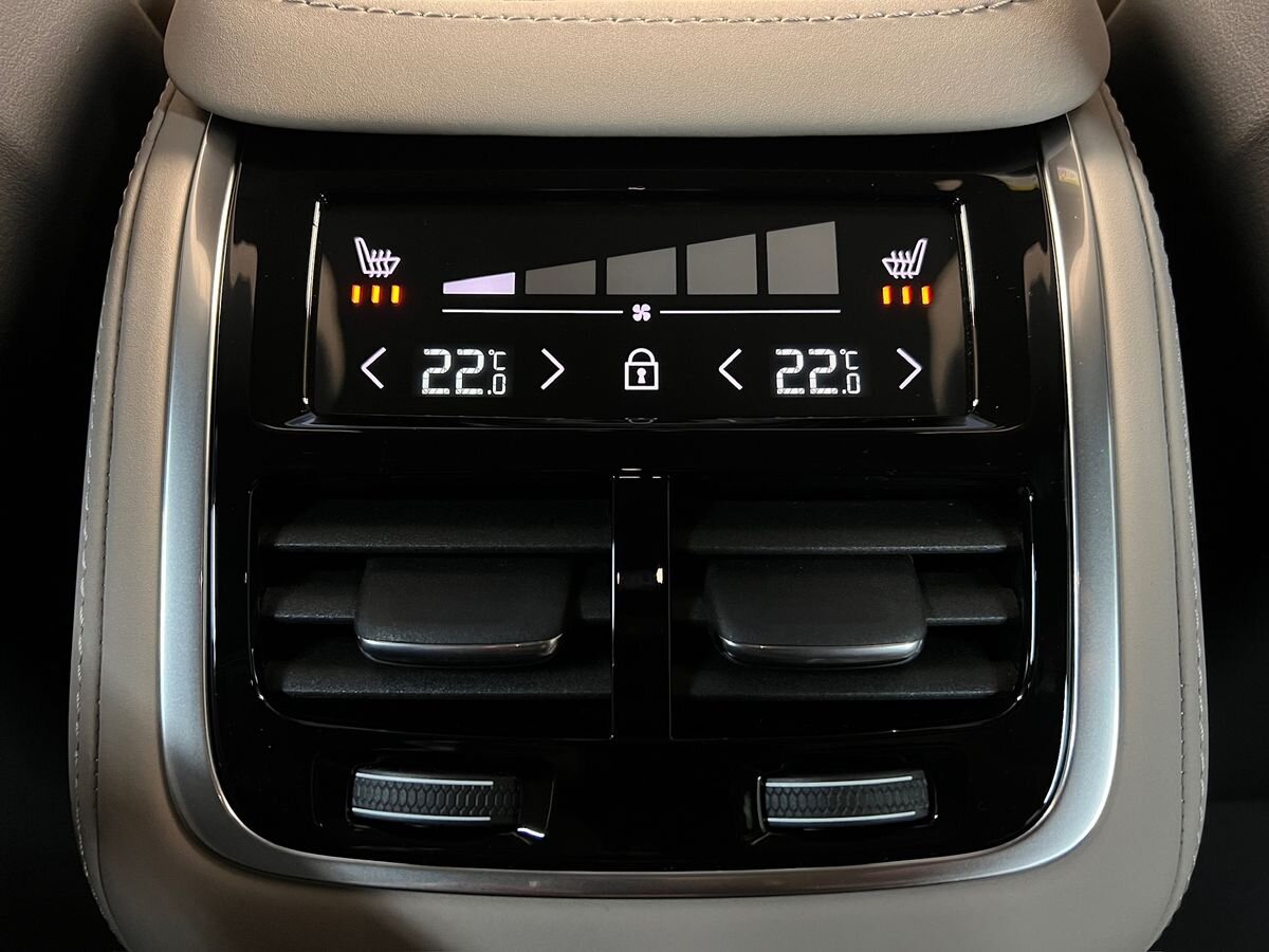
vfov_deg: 53.1
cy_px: 476
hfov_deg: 67.3
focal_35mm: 26
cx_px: 634
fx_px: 953
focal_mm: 5.7
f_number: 1.5
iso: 500
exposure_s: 1/26
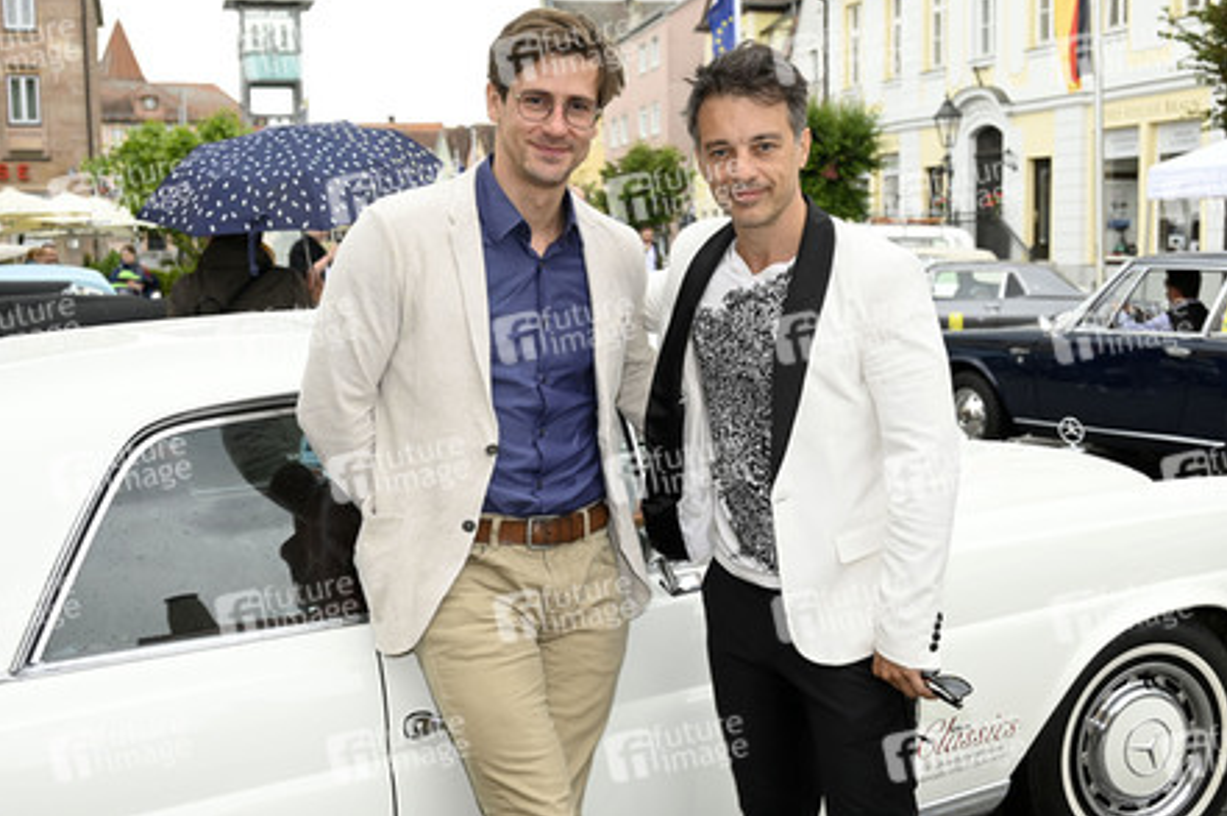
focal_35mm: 45
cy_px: 401
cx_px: 602
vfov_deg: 29.8
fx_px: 1532
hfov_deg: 43.6
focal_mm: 44
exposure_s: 1/160
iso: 320
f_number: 6.3
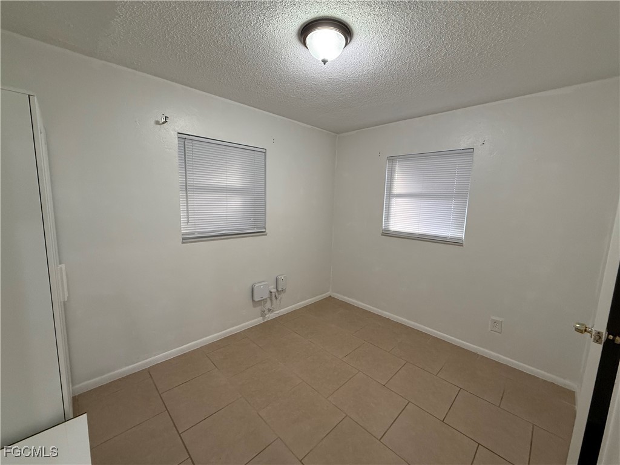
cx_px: 310
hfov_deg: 102.1
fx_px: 251
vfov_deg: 85.7
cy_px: 232
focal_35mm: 14
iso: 320
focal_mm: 2.22
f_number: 2.2
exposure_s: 1/120
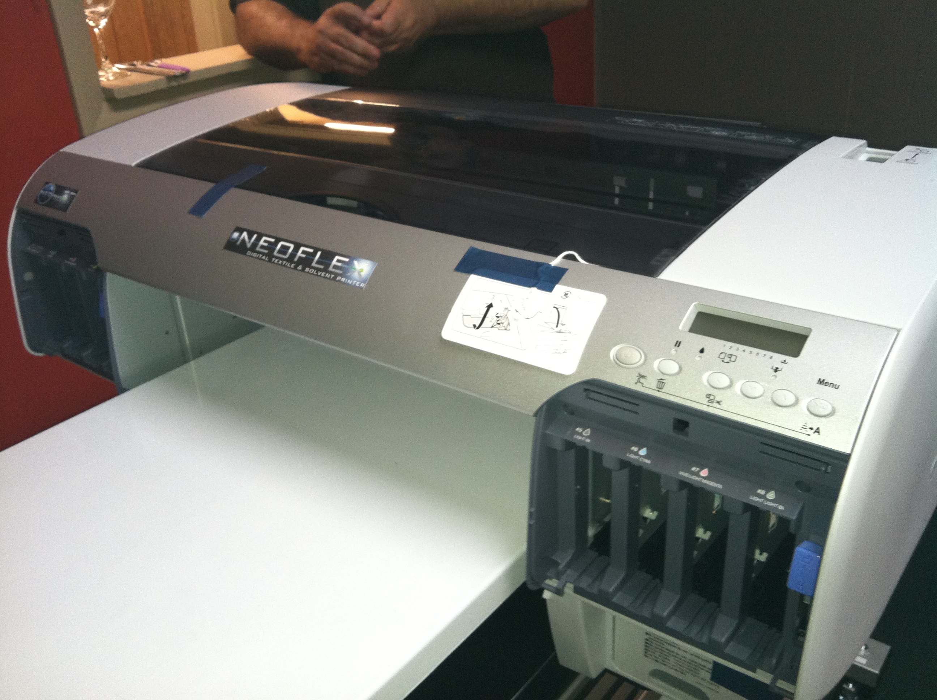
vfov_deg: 40.6
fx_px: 946
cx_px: 468
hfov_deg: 52.7
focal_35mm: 35
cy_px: 350
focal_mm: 3.85
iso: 160
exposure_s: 1/15
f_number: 2.8
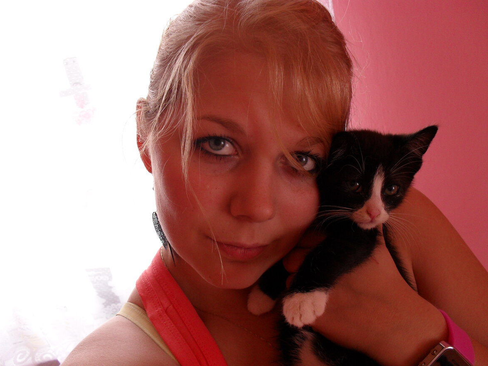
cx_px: 250
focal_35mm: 36
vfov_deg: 39.7
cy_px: 183
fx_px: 507
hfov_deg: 51.4
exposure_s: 1/45
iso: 100
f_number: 3.2
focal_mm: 6.3
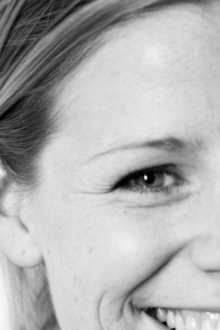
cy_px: 371
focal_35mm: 356
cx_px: 215
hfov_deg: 3.9
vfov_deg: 5.8
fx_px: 3260
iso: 400
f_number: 3.5
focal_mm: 105
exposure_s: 1/60
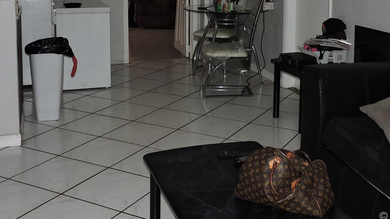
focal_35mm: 50
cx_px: 202
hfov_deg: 41.3
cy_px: 0
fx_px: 517
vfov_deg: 23.0
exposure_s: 1/30
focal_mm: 5.4
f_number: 3.1
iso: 200
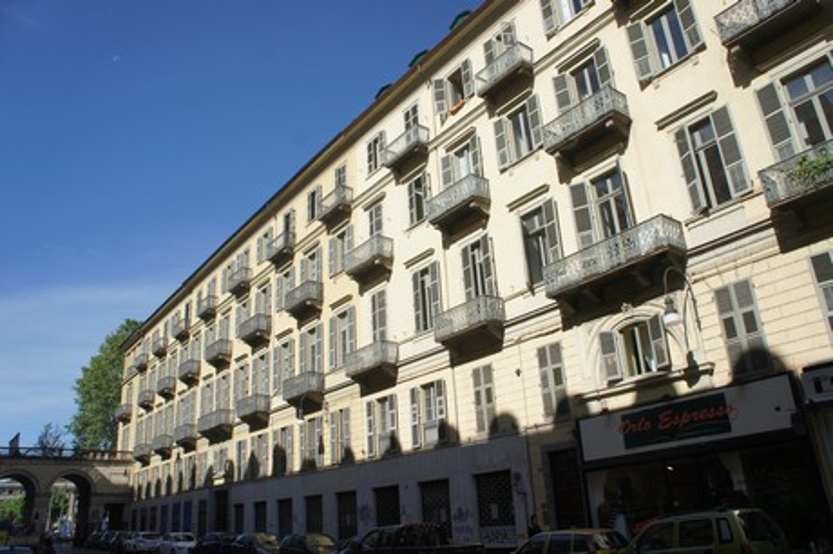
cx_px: 416
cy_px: 277
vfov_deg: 47.9
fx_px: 624
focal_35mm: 27
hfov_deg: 67.4
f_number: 7.1
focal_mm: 18
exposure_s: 1/500
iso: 200
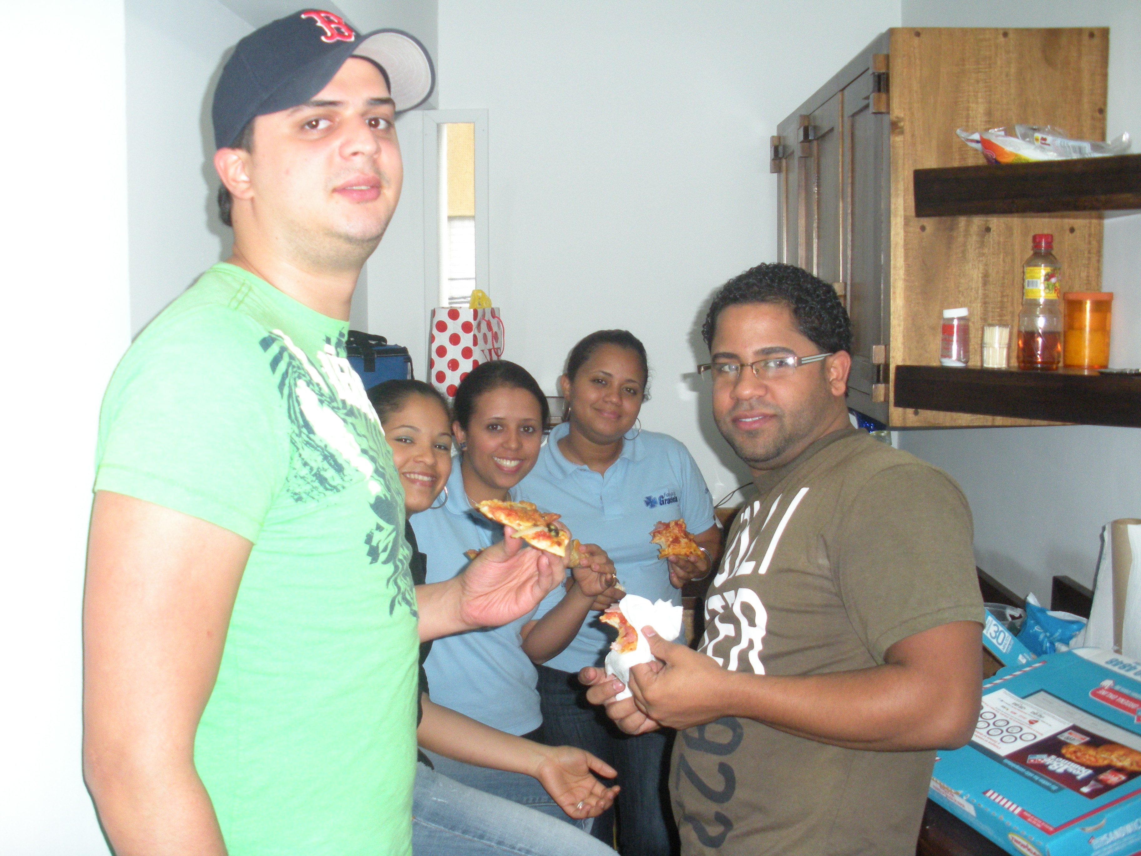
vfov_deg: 39.7
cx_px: 570
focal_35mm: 36
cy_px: 428
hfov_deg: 51.4
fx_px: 1187
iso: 285
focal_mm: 6.3
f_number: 3.5
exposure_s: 1/60
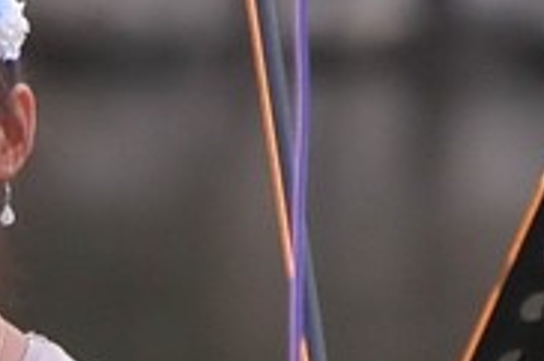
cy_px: 671
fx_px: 38302
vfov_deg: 0.5
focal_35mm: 2537
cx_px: -248
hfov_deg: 0.8
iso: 1000
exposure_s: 1/160
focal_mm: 300
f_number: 6.3
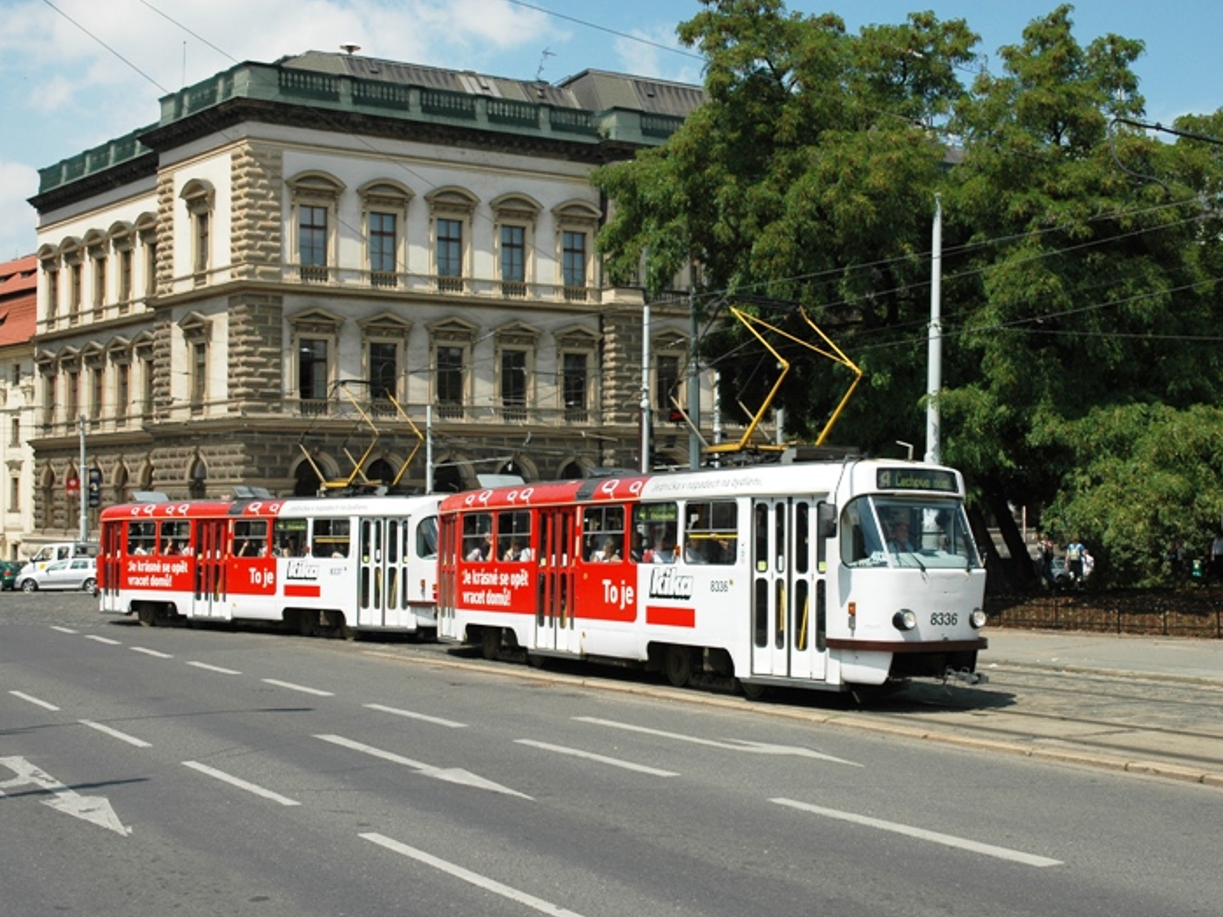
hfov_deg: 42.4
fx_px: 1574
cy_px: 460
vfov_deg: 32.5
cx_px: 656
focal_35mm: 45
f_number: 7.1
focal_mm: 27
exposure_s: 1/800
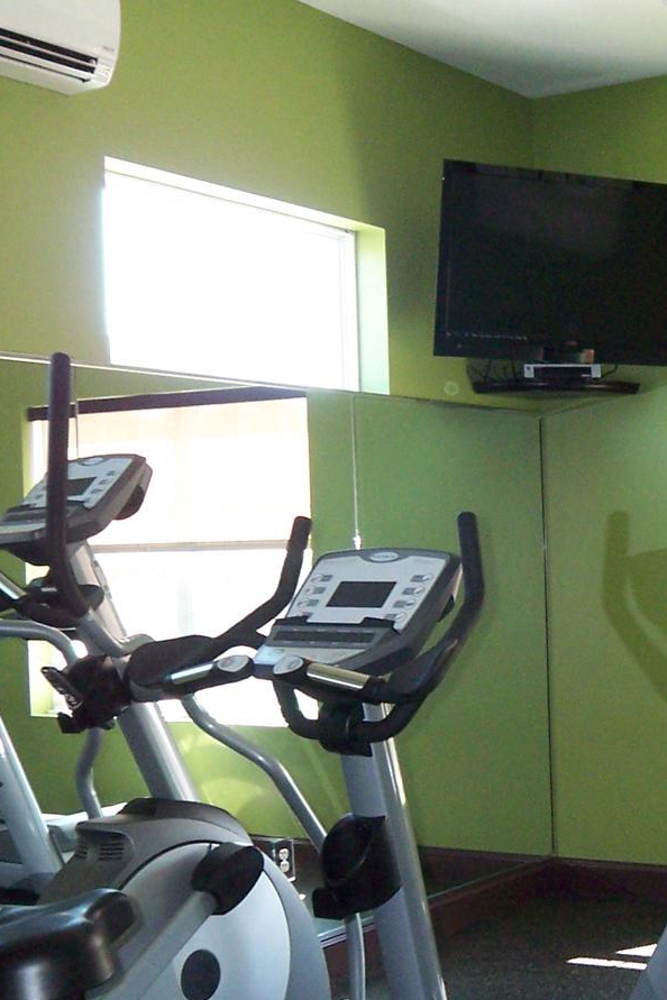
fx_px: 1528
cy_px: 575
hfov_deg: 23.1
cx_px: 741
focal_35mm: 55
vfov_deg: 36.2
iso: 125
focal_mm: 3.8
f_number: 2.8
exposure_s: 1/30
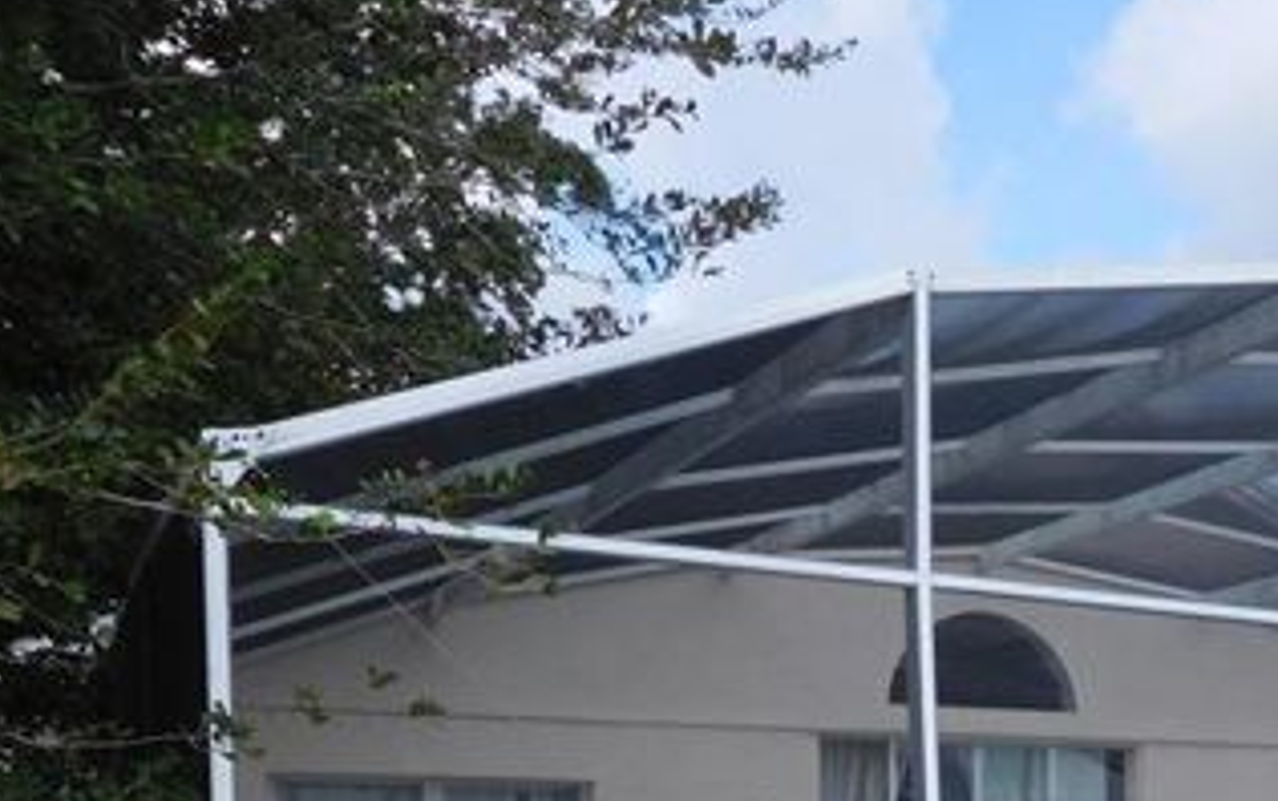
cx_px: 1296
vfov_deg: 21.1
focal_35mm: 59
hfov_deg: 31.7
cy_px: 846
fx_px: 2056
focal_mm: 4.5
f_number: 3.4
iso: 125
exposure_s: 1/800
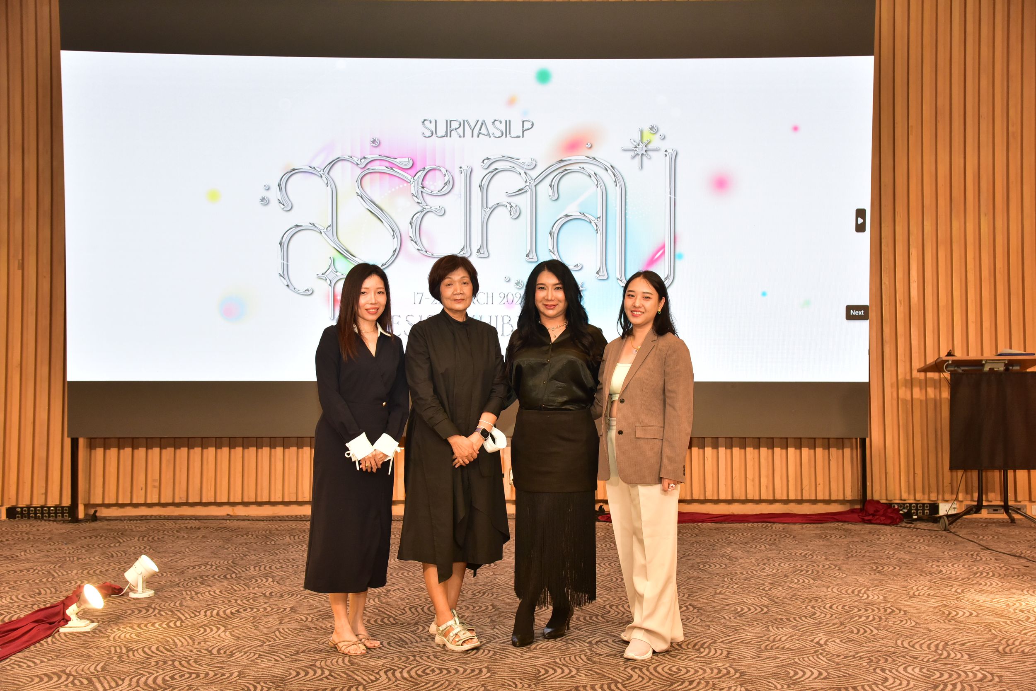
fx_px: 1439
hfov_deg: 39.6
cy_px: 346
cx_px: 518
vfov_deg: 27.0
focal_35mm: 50
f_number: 5.6
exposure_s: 1/160
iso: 2000
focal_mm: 50
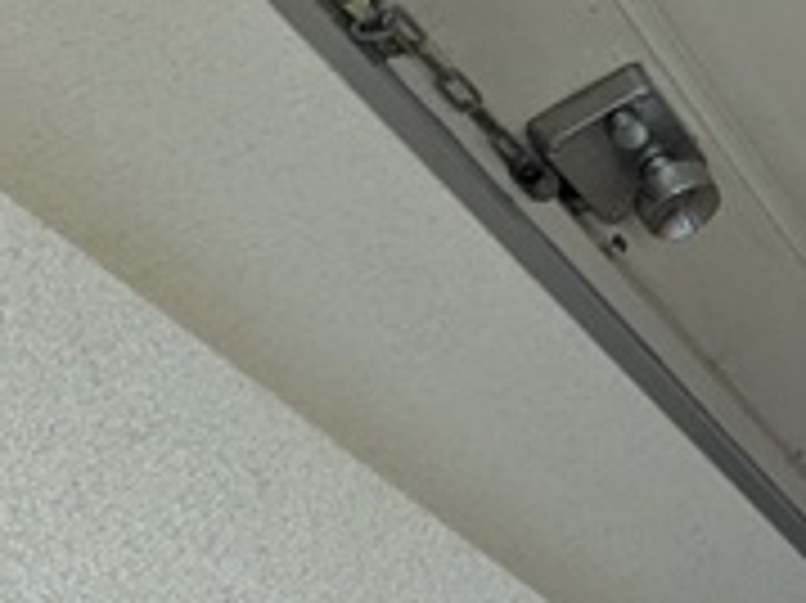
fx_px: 1745
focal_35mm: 75
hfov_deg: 19.6
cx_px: 1432
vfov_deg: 18.3
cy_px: -180
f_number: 2.2
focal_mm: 1.83
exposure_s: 1/24
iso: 241
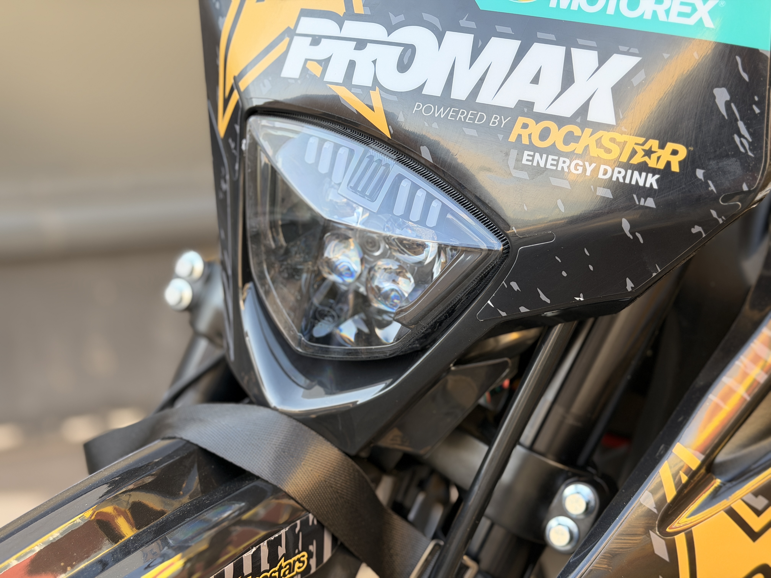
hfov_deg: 39.7
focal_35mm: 48
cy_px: 289
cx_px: 386
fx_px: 1069
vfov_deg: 30.3
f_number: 1.78
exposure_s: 1/280
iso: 80
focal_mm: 6.76
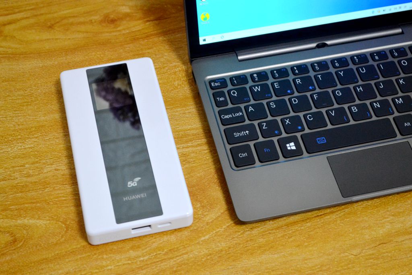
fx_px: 755
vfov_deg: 20.6
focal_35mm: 66
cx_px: 206
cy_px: 138
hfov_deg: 30.5
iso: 1400
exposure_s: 1/60
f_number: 5.3
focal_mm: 44
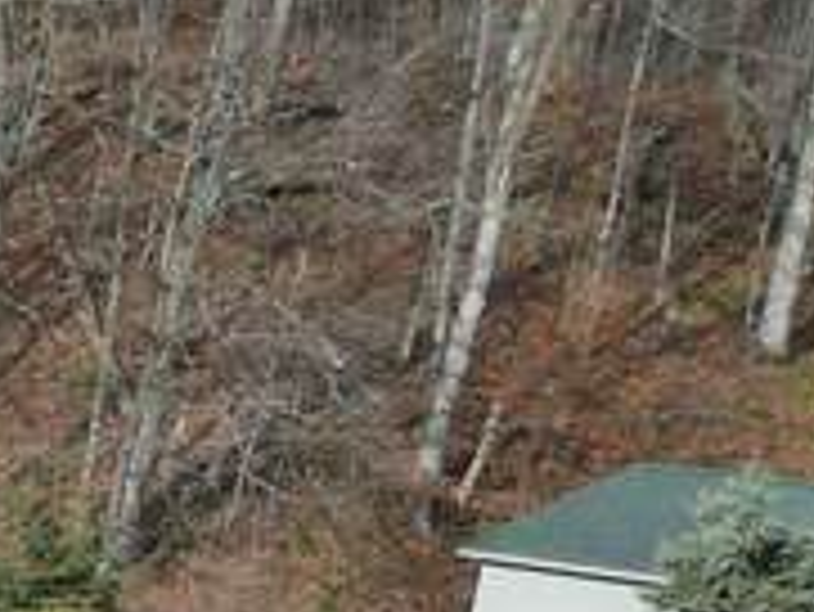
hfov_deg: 9.7
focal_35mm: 170
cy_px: 1926
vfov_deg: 7.5
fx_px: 4000
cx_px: -1390
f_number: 1.7
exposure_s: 1/1250
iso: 120
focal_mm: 6.72
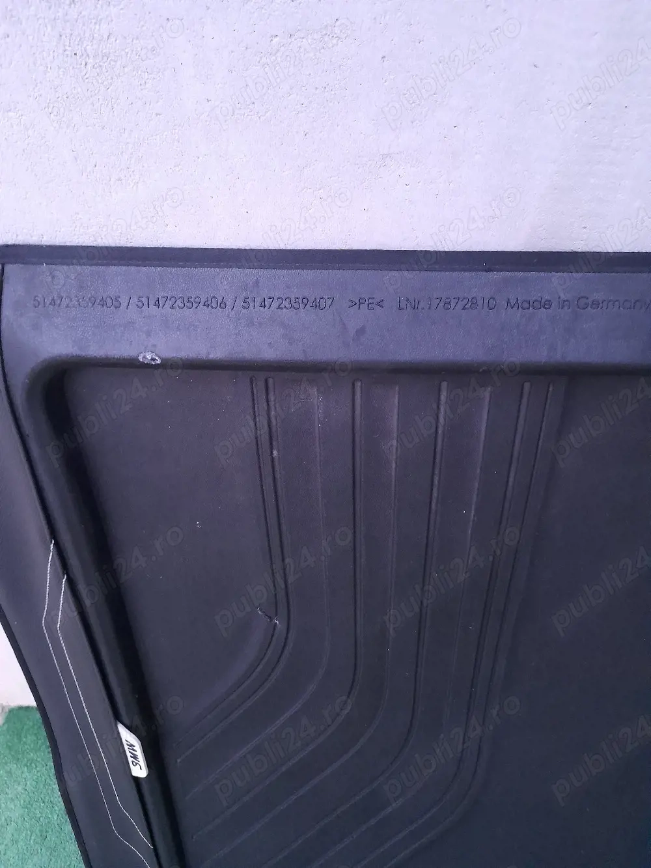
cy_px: 434
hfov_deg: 54.9
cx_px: 326
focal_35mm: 25
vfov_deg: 69.4
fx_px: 627
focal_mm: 4.6
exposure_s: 1/20
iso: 800
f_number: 2
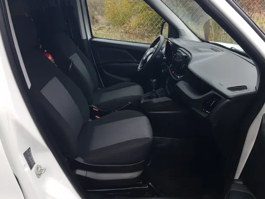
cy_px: 99
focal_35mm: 27
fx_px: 207
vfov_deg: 51.4
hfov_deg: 65.3
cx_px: 133
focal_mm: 4.2
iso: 40
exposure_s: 1/134
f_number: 1.7
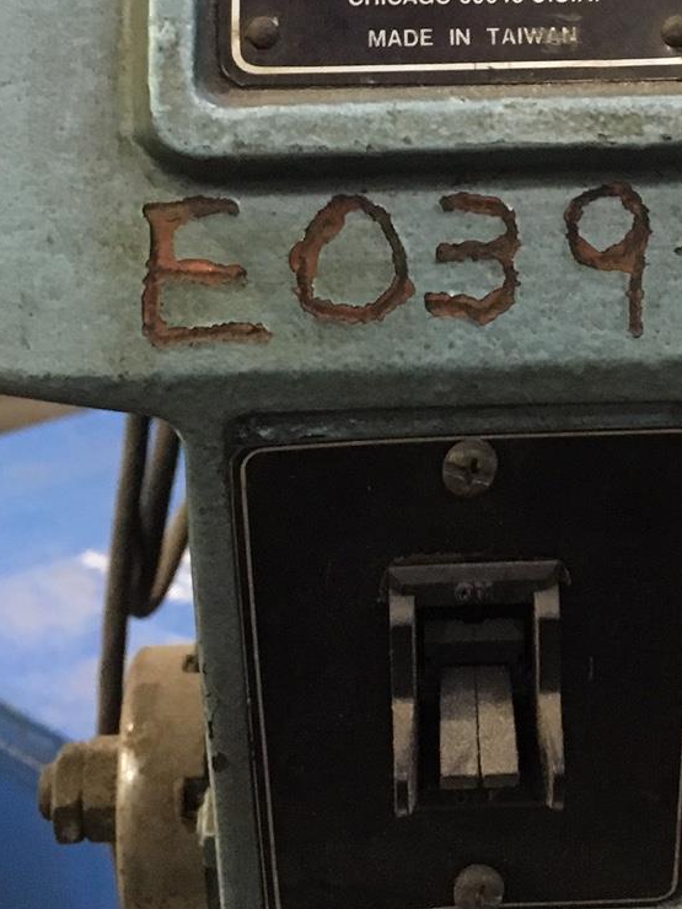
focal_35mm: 79
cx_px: 528
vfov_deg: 24.2
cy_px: 134
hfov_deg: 18.5
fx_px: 2075
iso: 200
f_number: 2.2
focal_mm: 4.15
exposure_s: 1/15
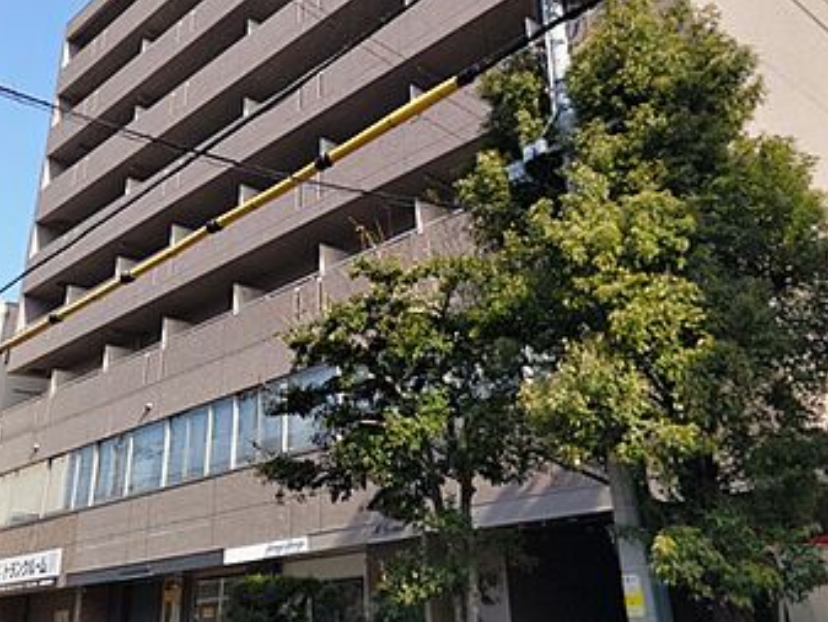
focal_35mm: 37
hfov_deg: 50.1
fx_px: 885
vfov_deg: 37.4
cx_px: 410
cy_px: 133
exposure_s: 1/295
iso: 50
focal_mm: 4.8
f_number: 1.79
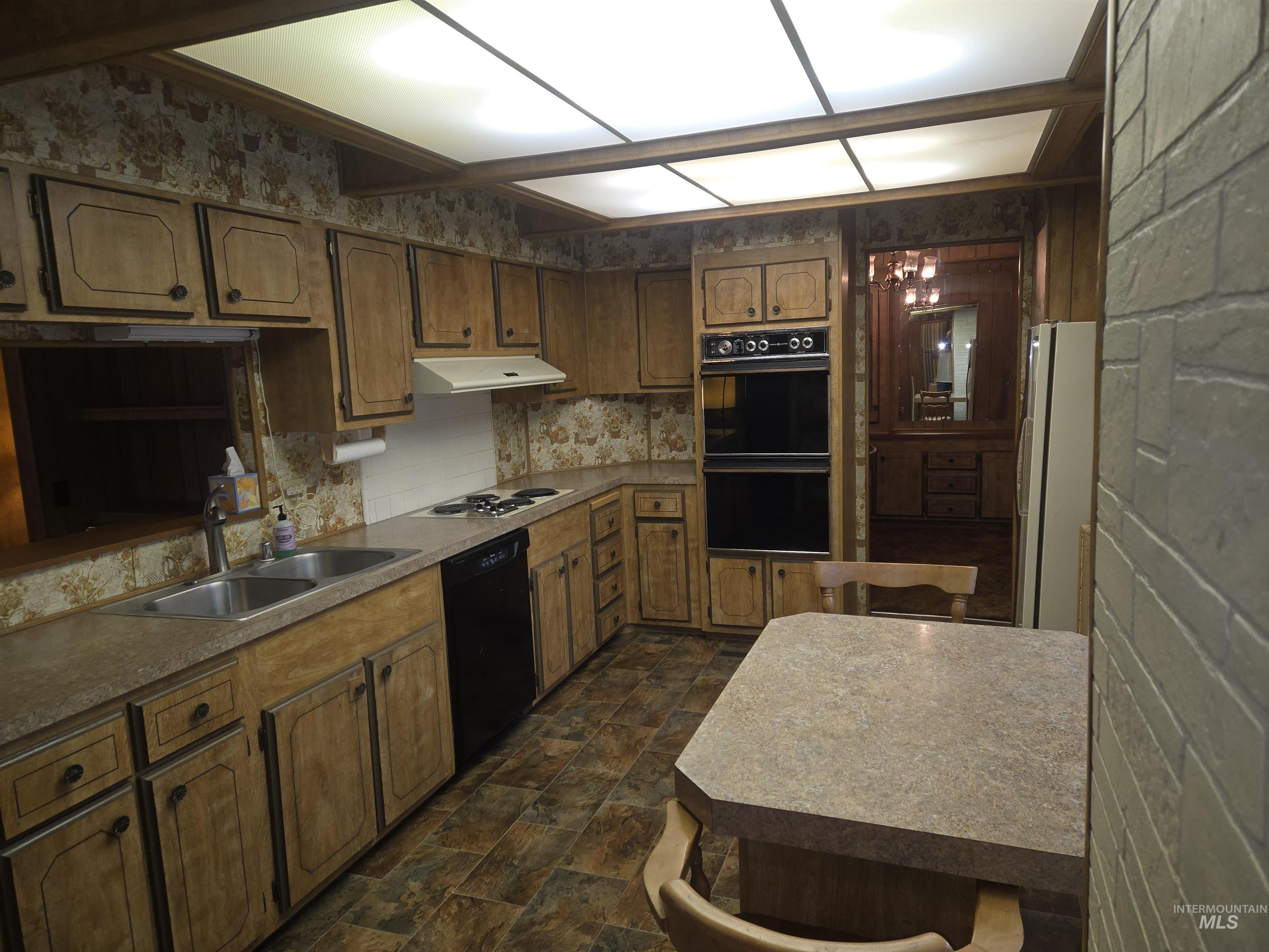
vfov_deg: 58.9
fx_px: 843
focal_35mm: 23
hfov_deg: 73.9
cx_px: 634
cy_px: 476
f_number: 1.8
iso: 100
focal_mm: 5.4
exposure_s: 1/60
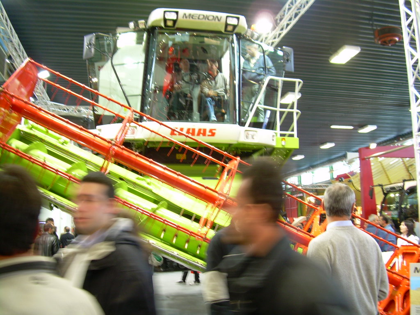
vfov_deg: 37.7
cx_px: 210
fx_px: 461
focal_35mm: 38
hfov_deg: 49.0
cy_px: 158
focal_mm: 6.3
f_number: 2.8
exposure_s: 1/6.7
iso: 50
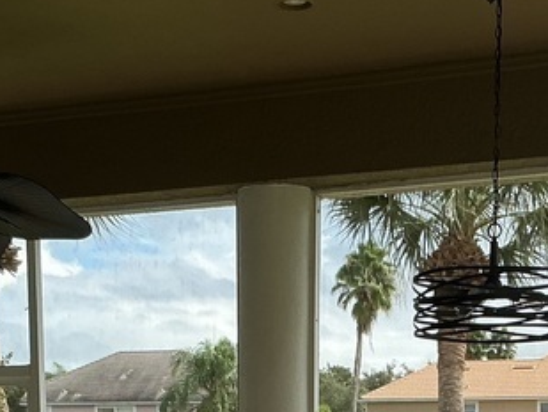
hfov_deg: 20.4
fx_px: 1520
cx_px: 332
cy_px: 670
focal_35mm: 96
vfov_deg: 14.1
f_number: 1.8
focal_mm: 3
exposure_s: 1/869
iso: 25
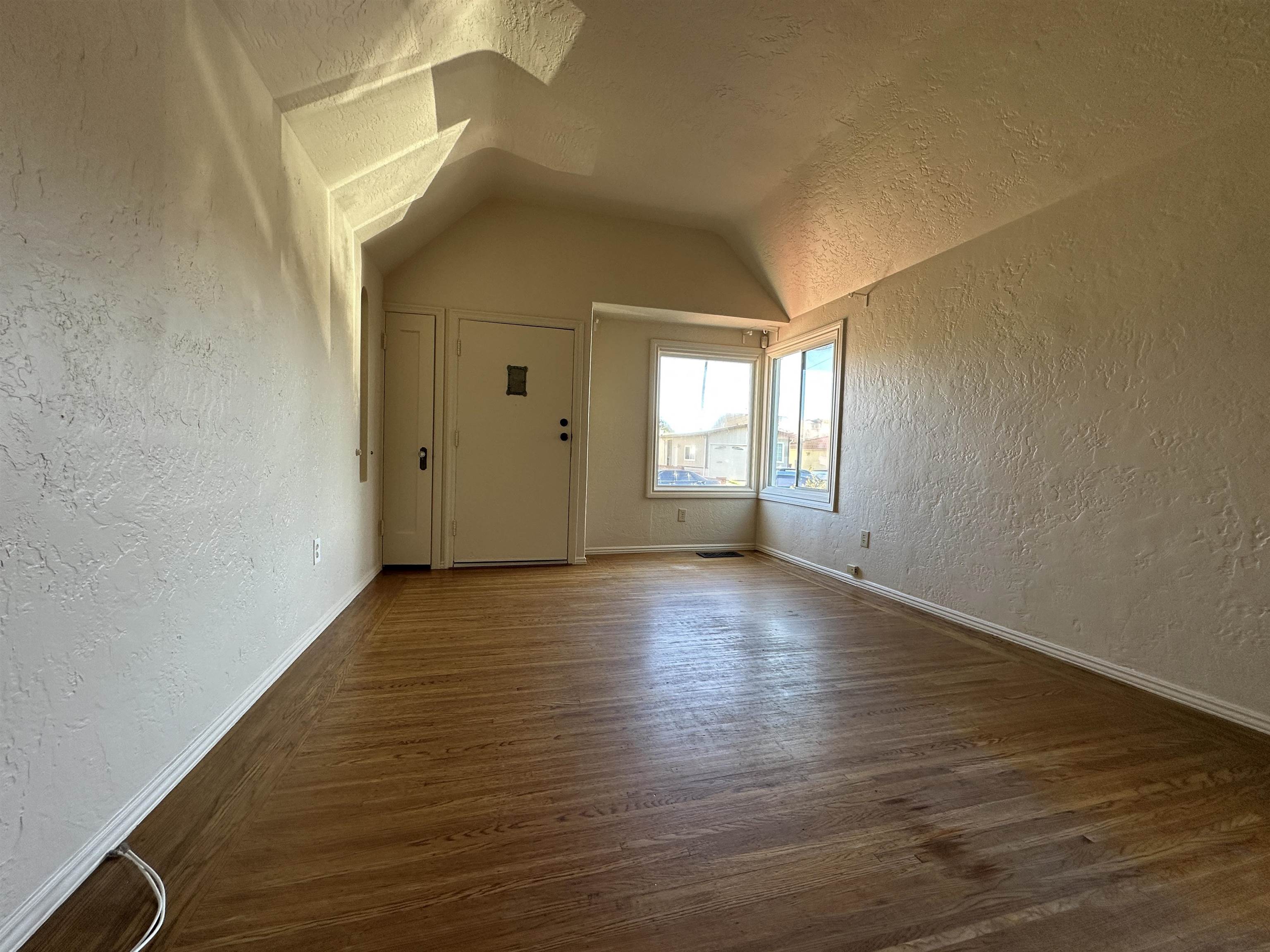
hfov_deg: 102.1
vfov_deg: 85.7
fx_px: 514
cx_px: 635
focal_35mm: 14
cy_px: 476
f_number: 2.2
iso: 100
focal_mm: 2.22
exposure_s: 1/99
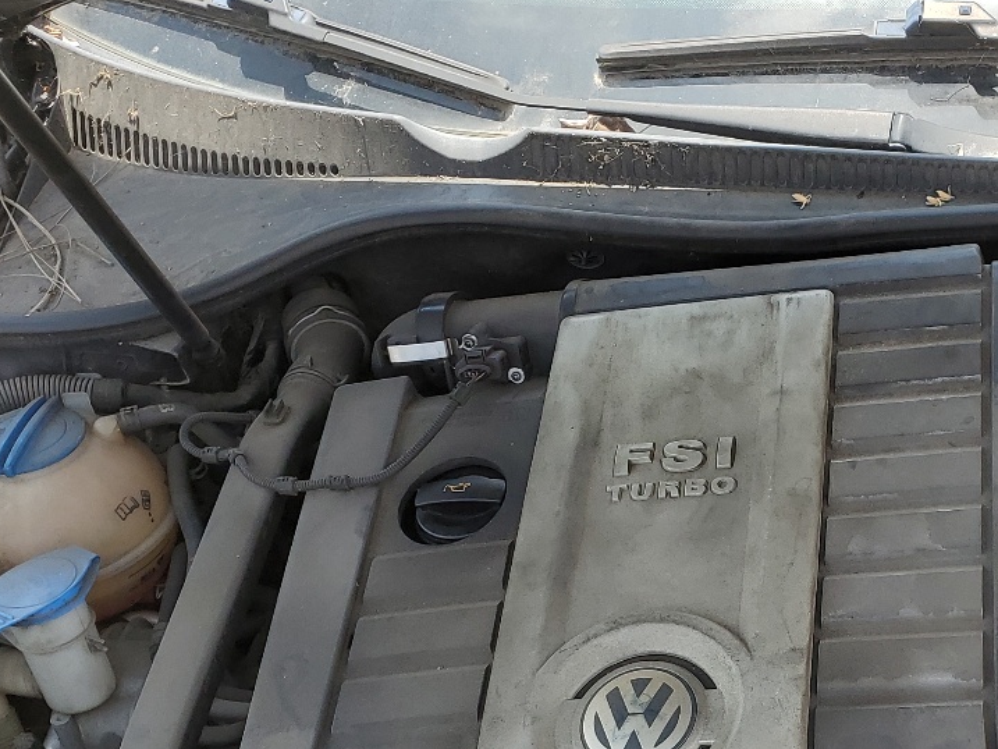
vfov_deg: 24.7
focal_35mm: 58
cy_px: 643
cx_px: 834
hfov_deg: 32.1
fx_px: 1672
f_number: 1.5
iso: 50
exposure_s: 1/1000
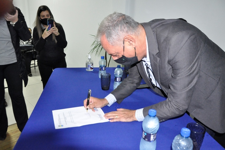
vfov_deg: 47.8
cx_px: 112
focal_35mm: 27
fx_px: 169
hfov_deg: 67.4
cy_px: 75
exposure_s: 1/60
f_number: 5.6
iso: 2500
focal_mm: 18
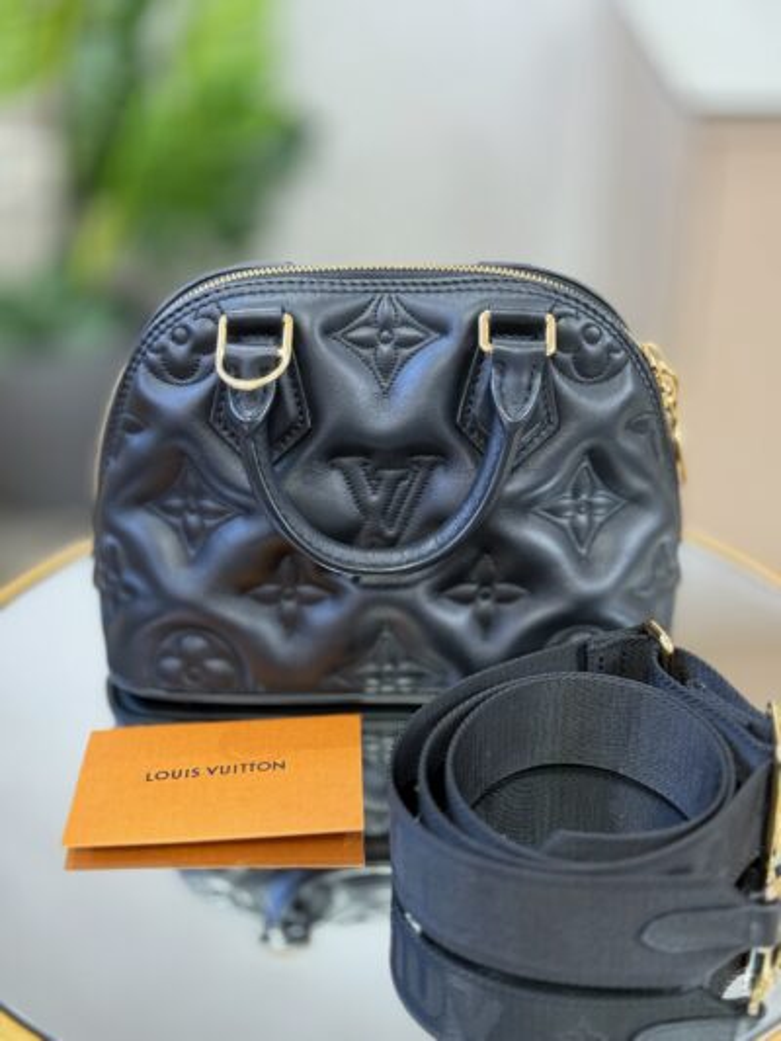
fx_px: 1443
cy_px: 520
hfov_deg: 30.3
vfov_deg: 39.6
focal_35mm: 48
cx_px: 390
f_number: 1.78
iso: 250
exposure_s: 1/60
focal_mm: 6.76
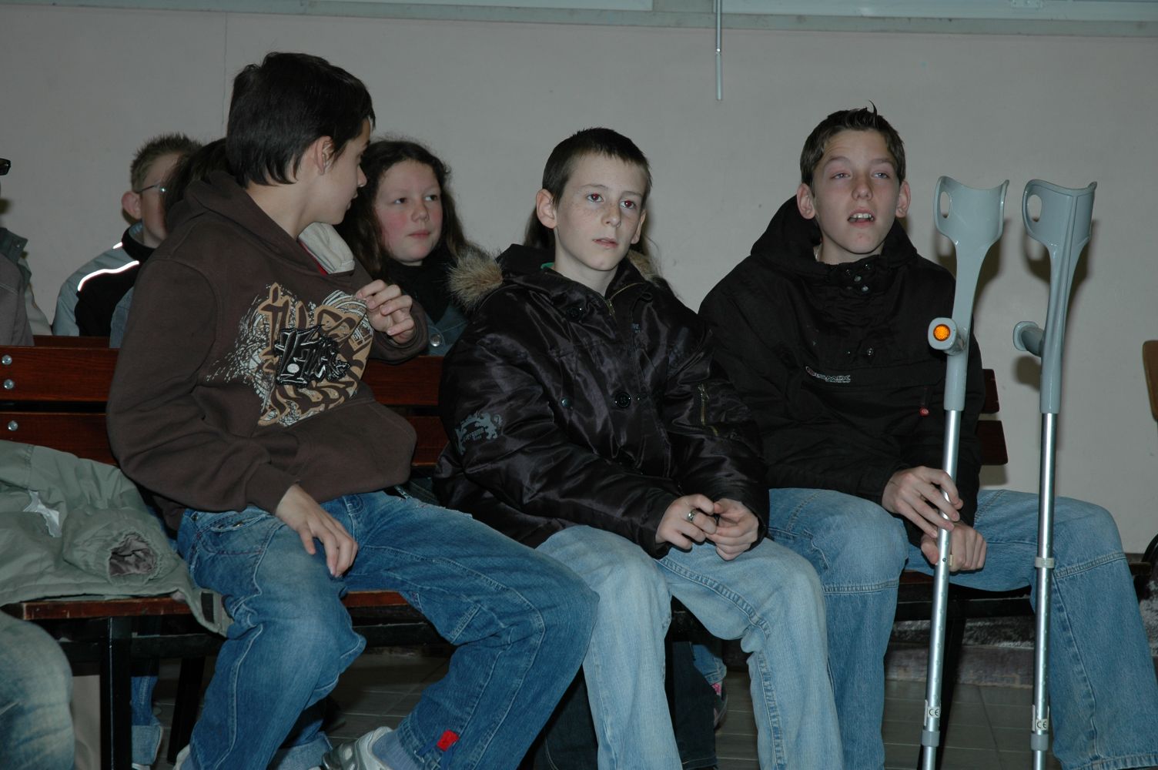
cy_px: 385
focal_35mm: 84
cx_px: 579
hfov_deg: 24.2
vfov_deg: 16.2
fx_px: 2700
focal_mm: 56
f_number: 4.5
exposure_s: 1/60
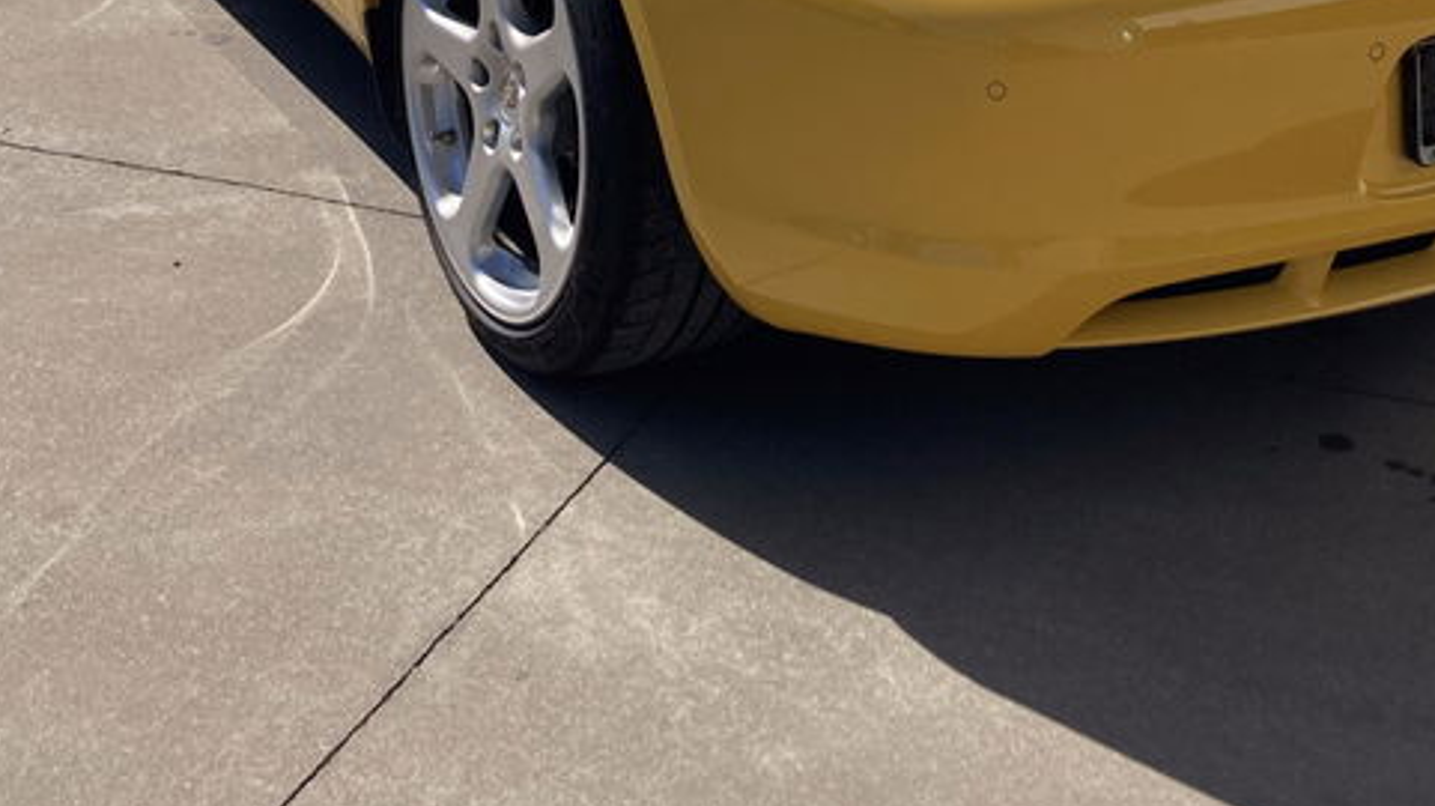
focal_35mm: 65
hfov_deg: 32.3
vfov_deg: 17.3
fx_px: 2472
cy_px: -275
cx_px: 841
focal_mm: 3.99
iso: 20
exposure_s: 1/2288
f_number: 1.8
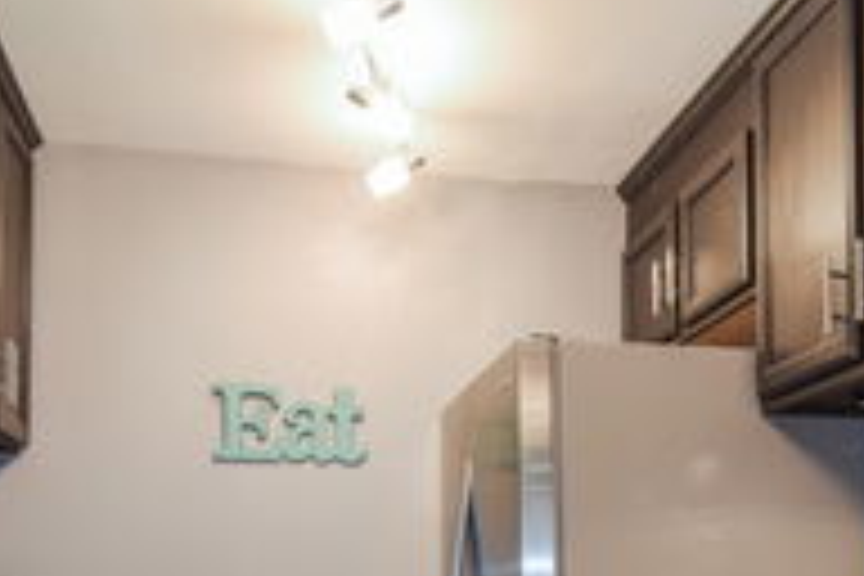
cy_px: 612
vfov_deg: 27.6
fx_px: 1080
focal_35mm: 45
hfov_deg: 43.2
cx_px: 554
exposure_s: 1/1.25
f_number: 8
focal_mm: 12
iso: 100
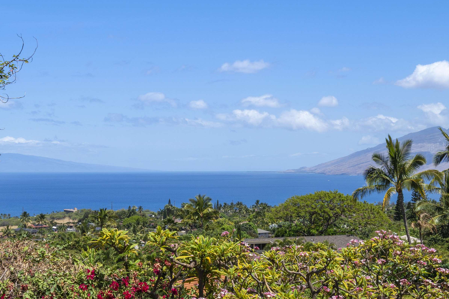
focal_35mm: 67
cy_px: 166
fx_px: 836
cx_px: 168
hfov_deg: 30.0
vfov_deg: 20.3
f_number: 8
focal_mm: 35
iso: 100
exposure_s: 1/500
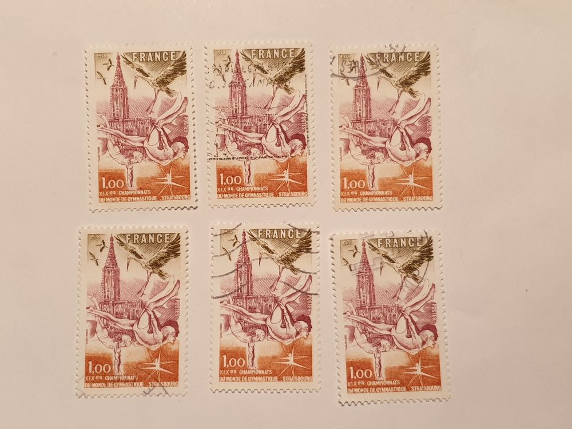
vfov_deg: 53.1
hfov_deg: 67.3
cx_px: 286
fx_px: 430
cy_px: 214
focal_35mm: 26
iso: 200
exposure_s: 1/50
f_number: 1.5
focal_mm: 4.3
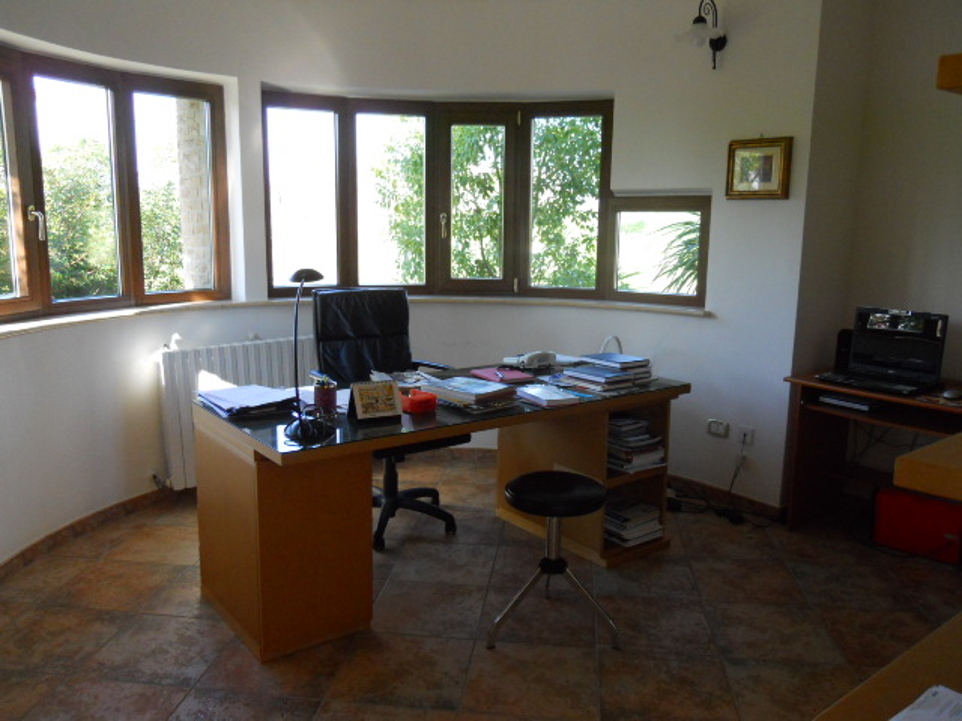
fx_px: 778
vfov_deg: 49.7
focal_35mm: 28
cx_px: 481
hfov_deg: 63.4
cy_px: 360
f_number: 2.7
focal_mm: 5
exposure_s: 1/250
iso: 400
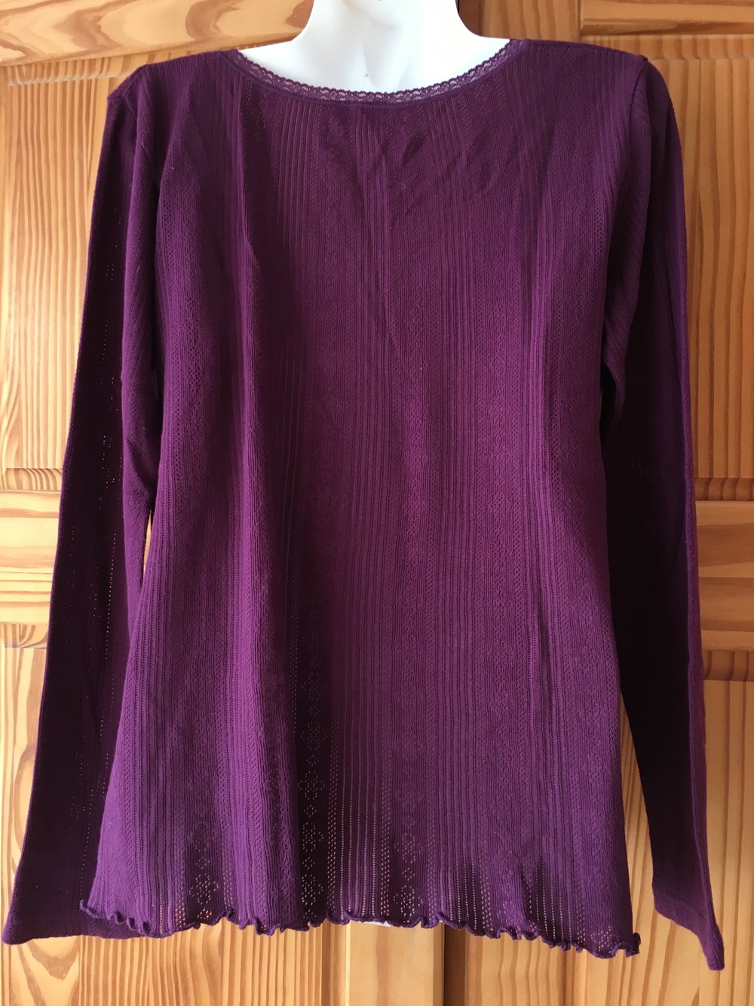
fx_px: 842
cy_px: 503
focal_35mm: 29
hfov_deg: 48.2
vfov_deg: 61.7
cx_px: 377
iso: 100
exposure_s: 1/33
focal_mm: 4.15
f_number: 2.2
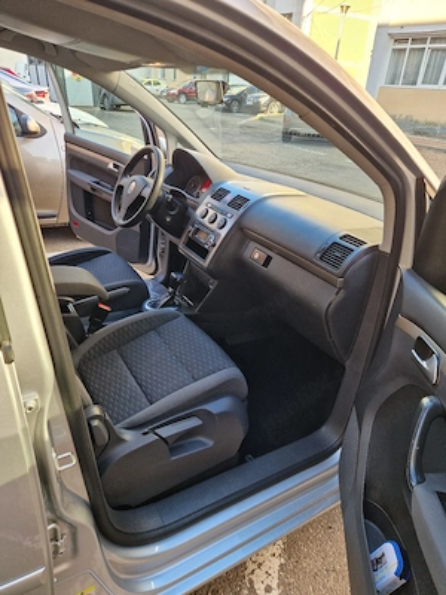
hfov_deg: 58.9
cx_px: 223
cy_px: 298
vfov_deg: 73.9
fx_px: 395
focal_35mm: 23
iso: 64
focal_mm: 5.4
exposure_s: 1/182
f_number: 1.8
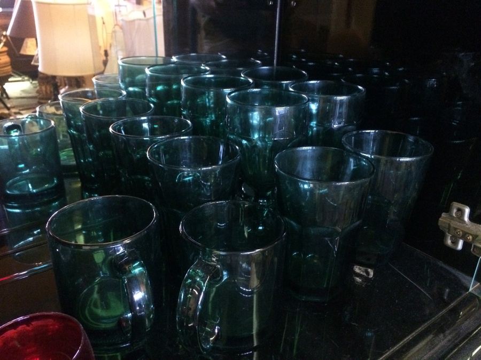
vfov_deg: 46.8
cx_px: 240
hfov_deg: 60.0
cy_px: 180
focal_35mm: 30
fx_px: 417
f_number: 2.2
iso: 800
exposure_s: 1/15
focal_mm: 4.12
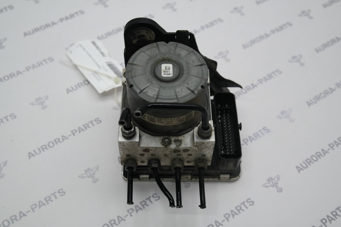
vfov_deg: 27.0
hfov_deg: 39.6
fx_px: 474
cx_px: 170
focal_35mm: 50
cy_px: 114
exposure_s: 1/100
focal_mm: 33
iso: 200
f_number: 4.5
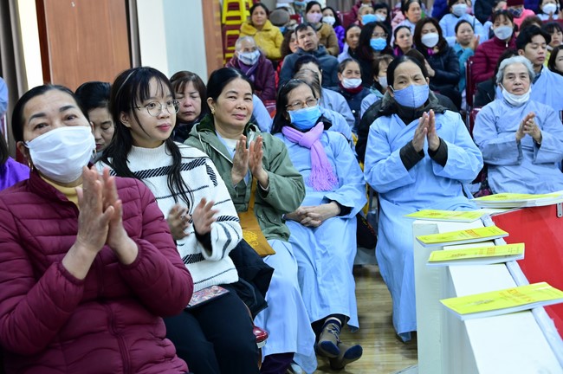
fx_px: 1015
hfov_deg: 31.0
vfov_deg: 20.9
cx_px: 282
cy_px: 187
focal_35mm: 65
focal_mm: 65
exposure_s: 1/60
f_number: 6.3
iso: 5000
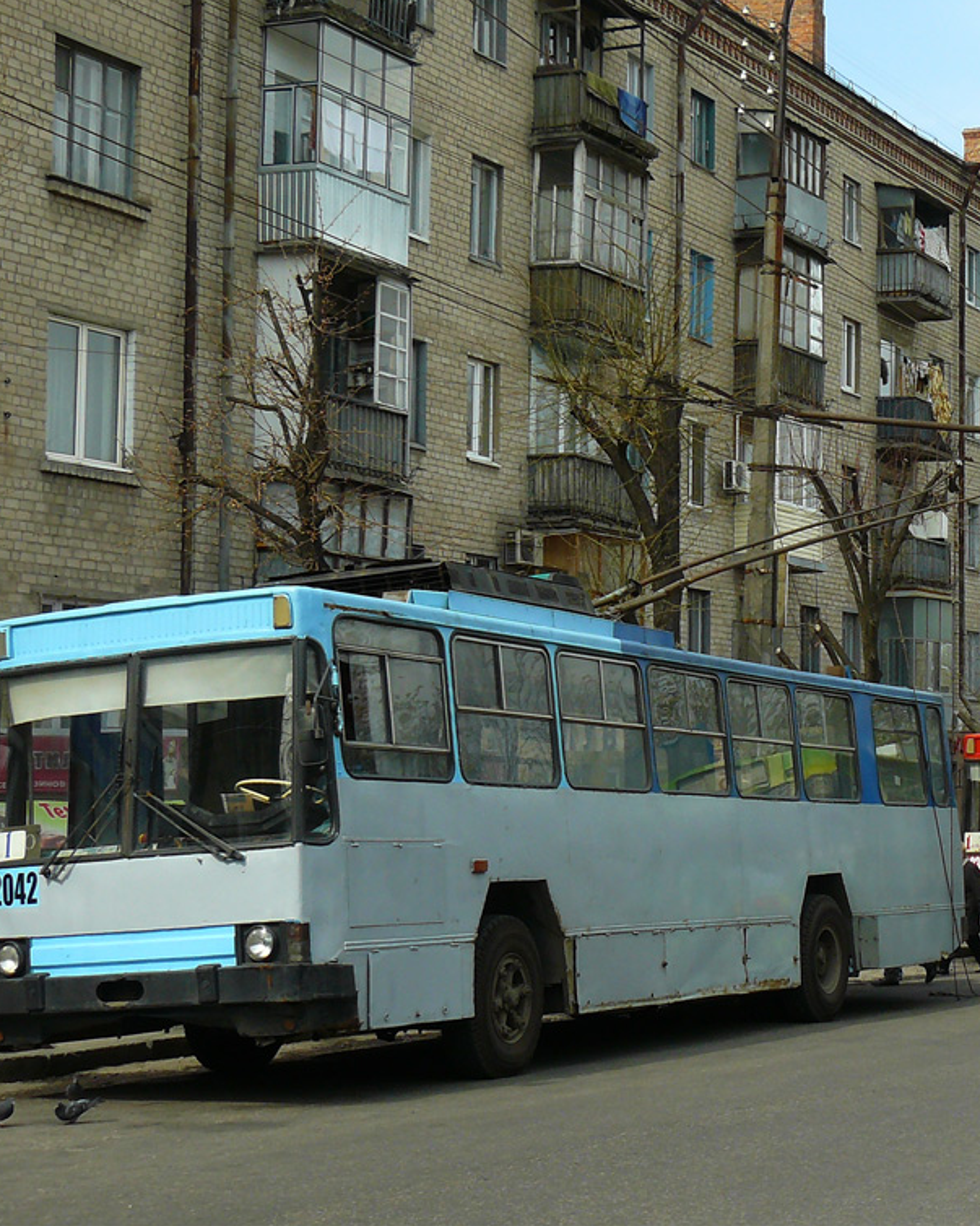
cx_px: 718
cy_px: 603
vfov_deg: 31.0
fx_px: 2212
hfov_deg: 24.7
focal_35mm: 61
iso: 100
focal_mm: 7.6
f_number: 3.6
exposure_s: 1/640
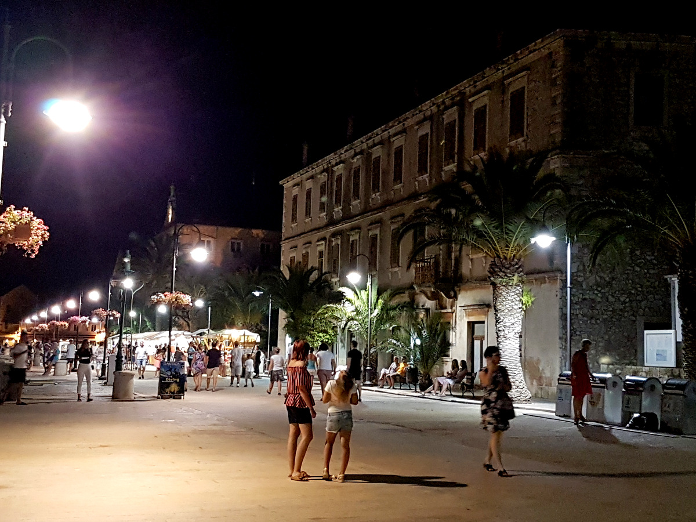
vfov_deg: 53.1
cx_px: 348
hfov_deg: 67.3
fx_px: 523
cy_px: 261
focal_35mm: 26
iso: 320
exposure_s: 1/10
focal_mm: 4.2
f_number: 1.7
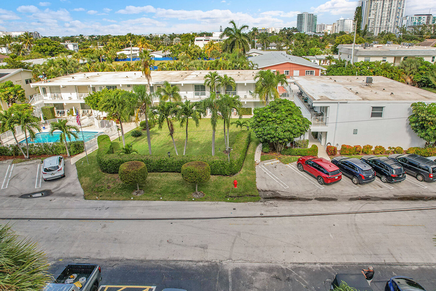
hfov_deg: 73.6
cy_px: 145
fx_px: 291
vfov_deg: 53.1
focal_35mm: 24
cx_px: 236
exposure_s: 1/500
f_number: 2.8
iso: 110
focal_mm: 8.38
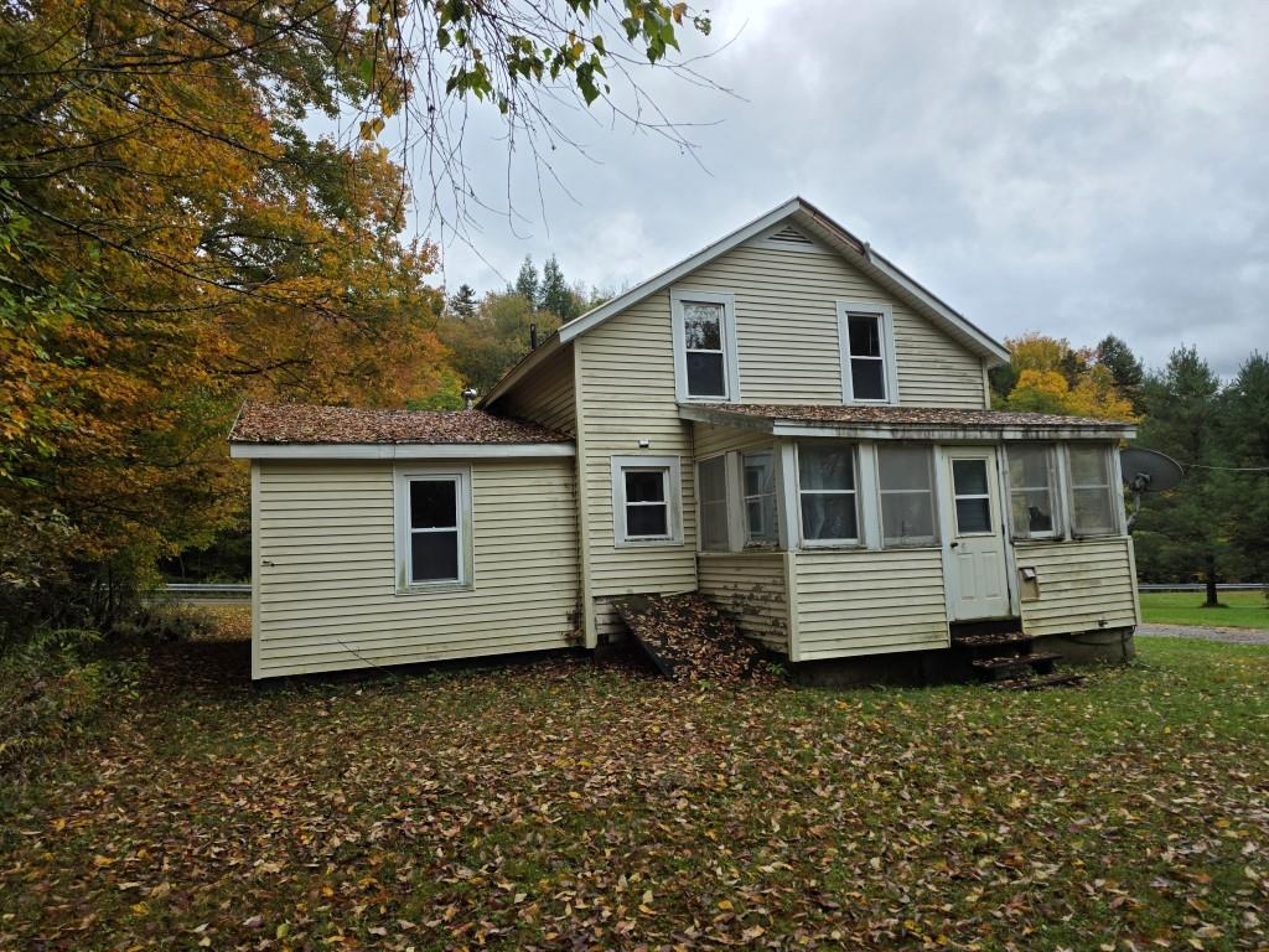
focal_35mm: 23
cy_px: 476
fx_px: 843
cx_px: 634
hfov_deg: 73.9
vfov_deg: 58.9
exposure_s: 1/3628
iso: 80
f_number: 1.7
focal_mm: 6.3
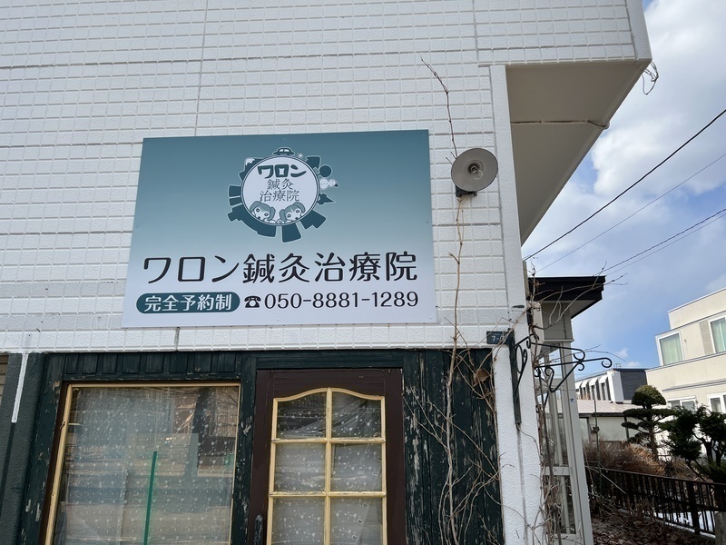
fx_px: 545
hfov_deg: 67.3
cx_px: 363
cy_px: 272
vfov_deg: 53.1
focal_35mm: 26
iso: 50
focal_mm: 5.7
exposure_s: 1/3257
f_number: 1.5
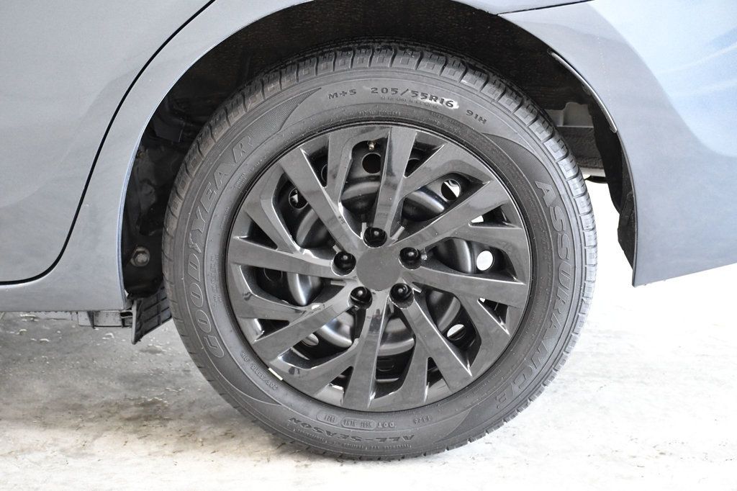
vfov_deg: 20.3
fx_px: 1371
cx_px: 368
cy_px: 246
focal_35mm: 67
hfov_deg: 30.1
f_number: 5.6
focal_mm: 45
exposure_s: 1/125
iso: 2500
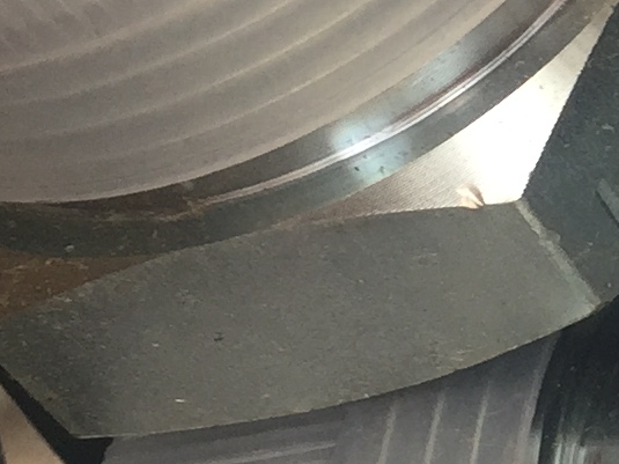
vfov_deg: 8.3
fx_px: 3164
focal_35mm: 177
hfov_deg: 9.9
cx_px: 1435
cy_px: -131
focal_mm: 4.15
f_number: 2.2
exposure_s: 1/60
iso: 32
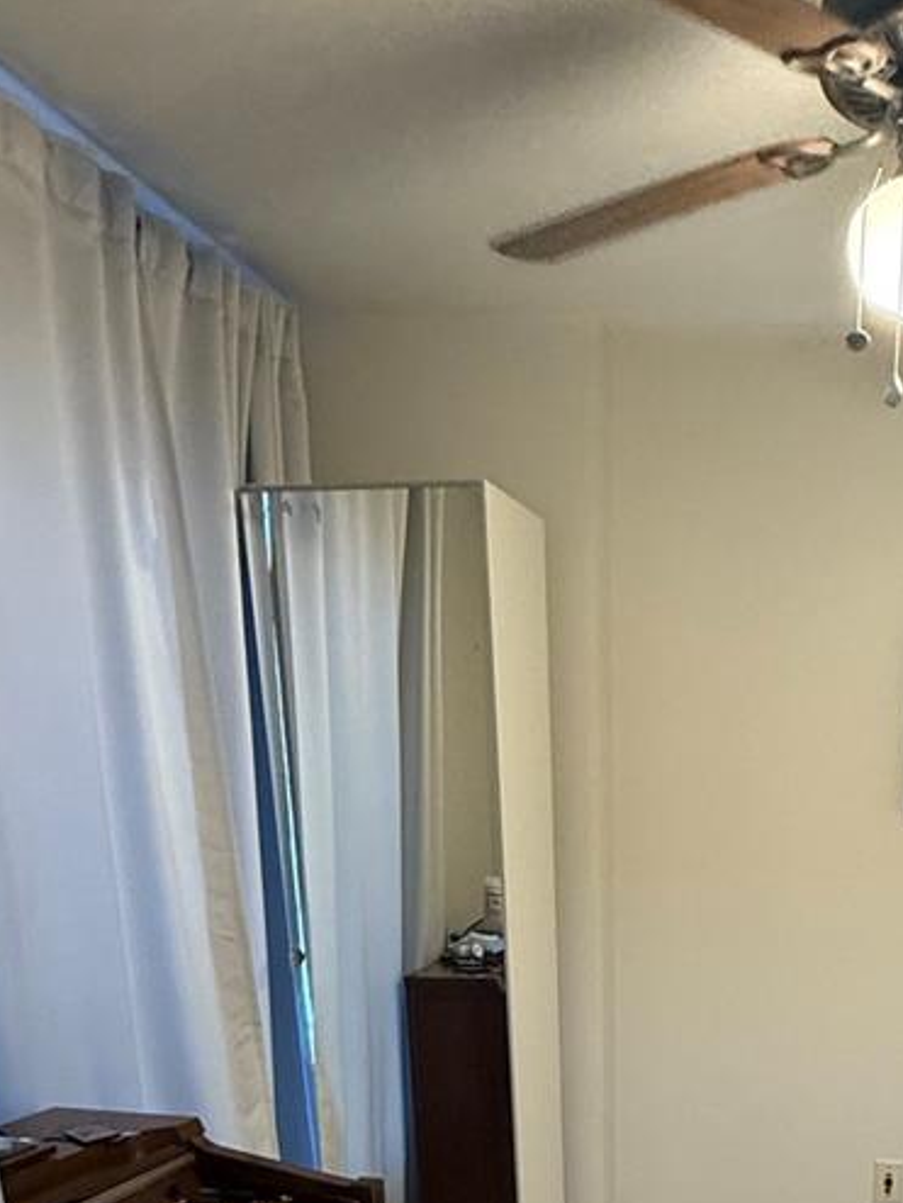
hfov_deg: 40.1
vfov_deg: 46.0
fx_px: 1182
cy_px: 1181
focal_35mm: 34
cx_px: 725
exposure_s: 1/60
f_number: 2.2
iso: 500
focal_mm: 2.22
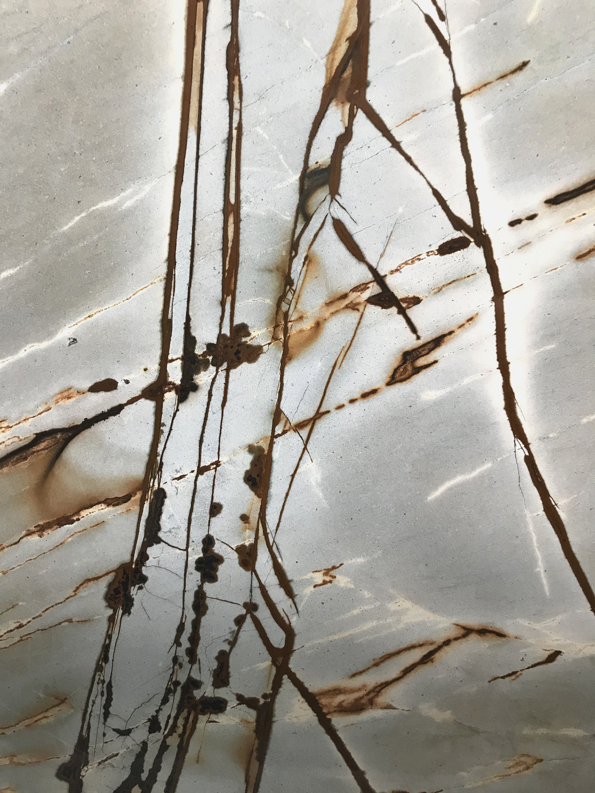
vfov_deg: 63.4
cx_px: 298
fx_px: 642
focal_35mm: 28
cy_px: 396
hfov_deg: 49.7
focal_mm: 3.99
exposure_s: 1/33
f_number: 1.8
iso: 40
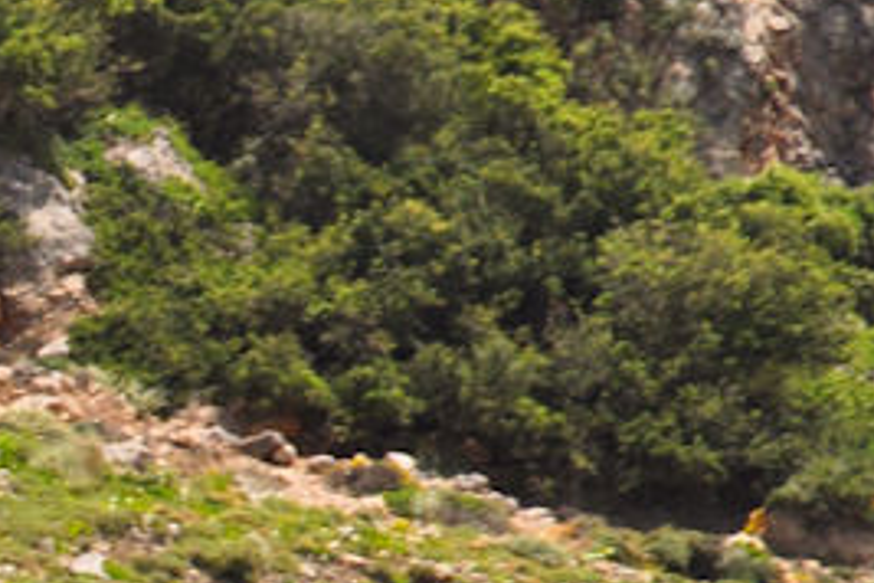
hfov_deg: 1.5
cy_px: -106
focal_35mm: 1346
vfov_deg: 1.0
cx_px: -1005
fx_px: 32675
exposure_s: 1/320
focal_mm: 200
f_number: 11
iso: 200
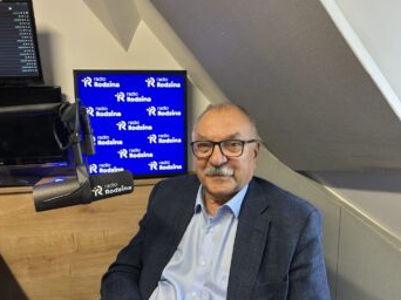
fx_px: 313
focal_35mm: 27
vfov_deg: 51.3
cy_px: 148
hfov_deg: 65.3
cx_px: 195
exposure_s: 1/50
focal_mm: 5.7
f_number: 1.5
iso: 160
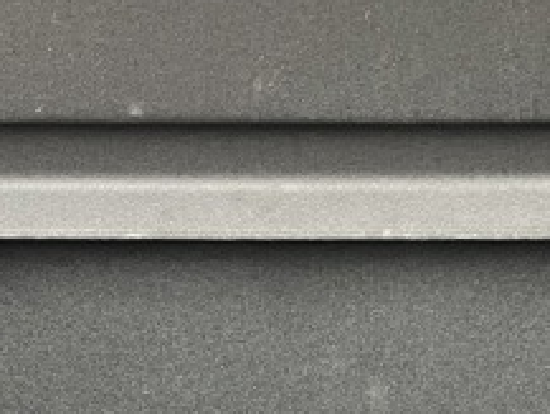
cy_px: 490
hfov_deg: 20.4
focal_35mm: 96
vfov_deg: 14.9
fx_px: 1526
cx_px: 365
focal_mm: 5.1
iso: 500
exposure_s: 1/60
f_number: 1.6
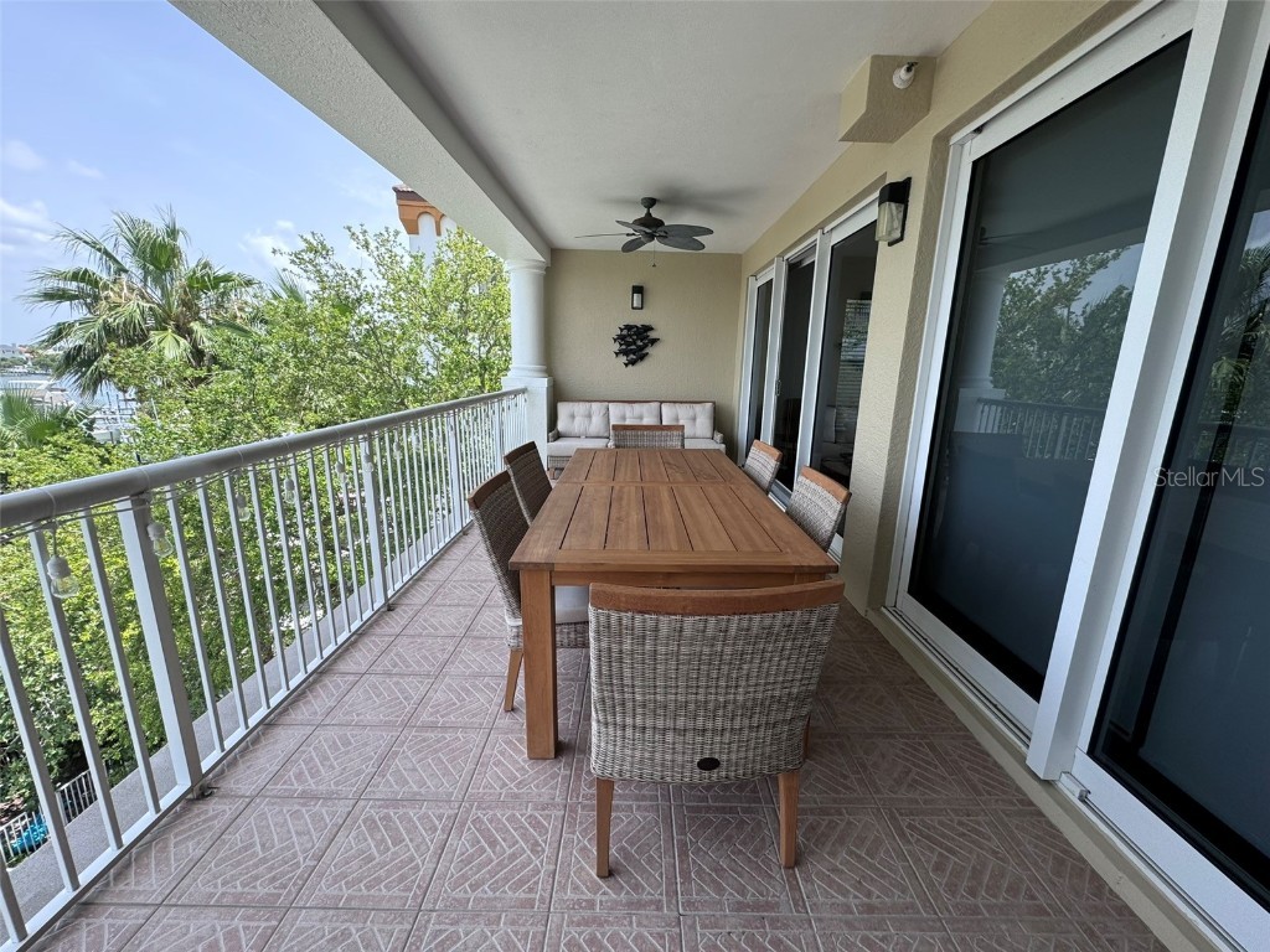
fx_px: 514
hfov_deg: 102.1
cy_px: 476
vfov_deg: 85.7
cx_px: 635
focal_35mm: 14
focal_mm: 2.22
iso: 40
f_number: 2.2
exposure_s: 1/381
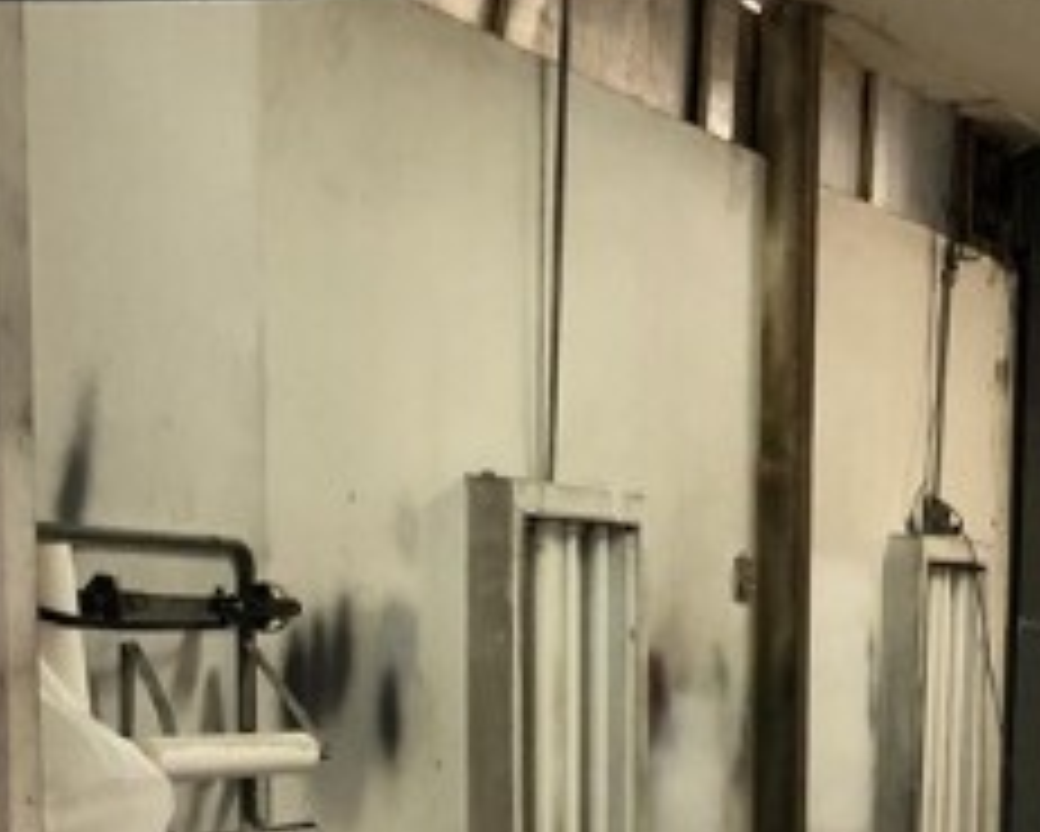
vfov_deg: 16.2
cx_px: 1045
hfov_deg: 20.4
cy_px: 1012
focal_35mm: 91
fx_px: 2802
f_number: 1.8
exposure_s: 1/15
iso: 50
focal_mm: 3.99
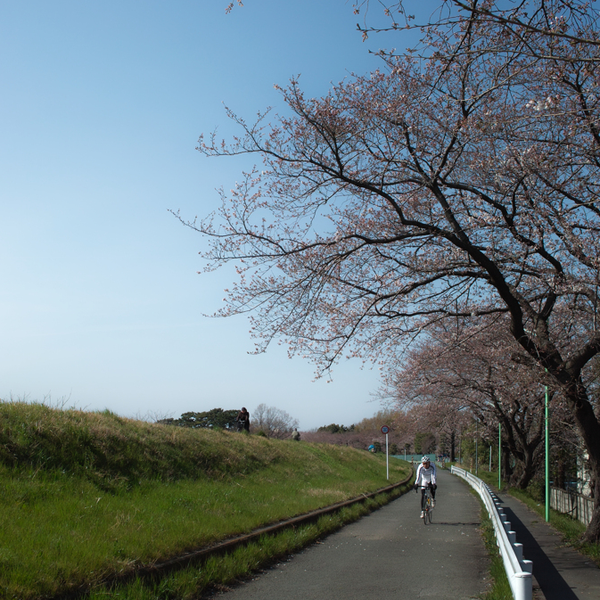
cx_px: 299
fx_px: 1039
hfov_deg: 32.2
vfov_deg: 32.2
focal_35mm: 53
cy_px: 331
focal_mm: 24.2
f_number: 8
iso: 100
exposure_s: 1/200
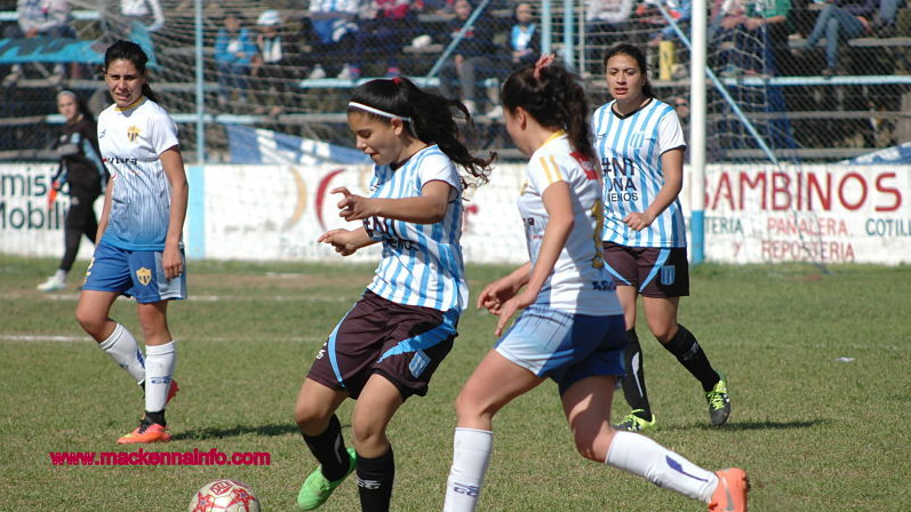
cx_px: 456
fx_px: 7994
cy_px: 262
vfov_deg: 3.7
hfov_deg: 6.5
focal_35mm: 331
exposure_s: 1/1000
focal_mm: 210
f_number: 5.6
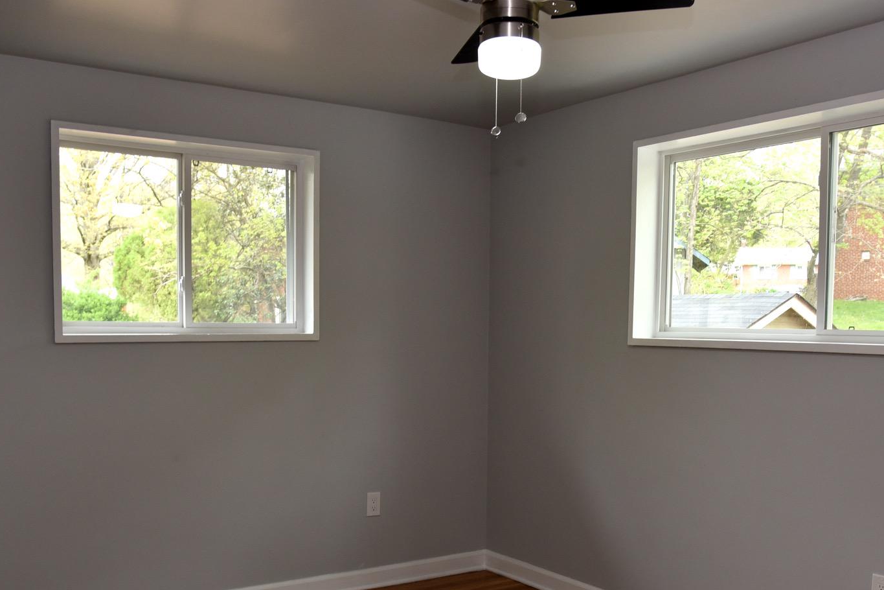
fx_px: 884
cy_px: 411
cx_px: 502
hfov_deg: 53.0
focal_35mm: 36
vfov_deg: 36.3
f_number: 5
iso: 800
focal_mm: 24
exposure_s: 1/100
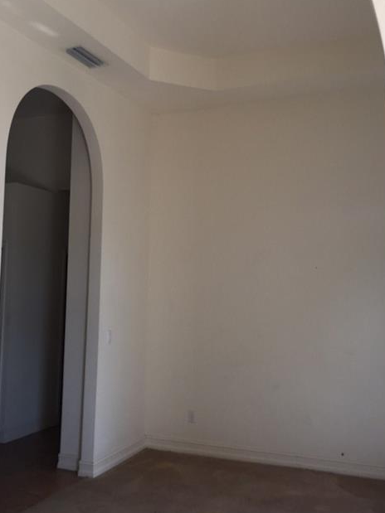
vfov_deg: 51.3
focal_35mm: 36
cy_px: 246
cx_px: 211
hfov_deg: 39.6
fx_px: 534
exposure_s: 1/120
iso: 32
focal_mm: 4.15
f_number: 2.2
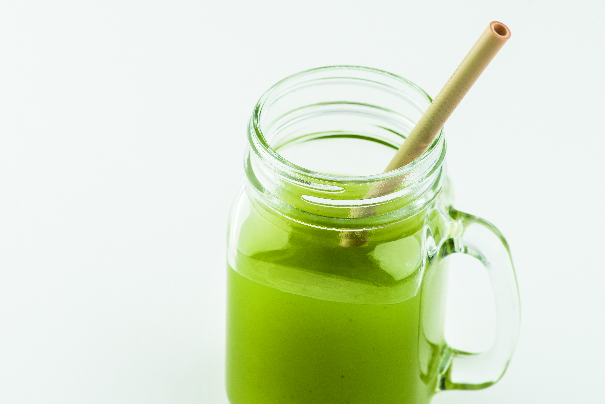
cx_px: 350
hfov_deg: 16.1
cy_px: 166
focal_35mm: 127
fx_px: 2135
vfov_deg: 10.8
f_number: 10
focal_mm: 105
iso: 100
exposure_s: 1/125
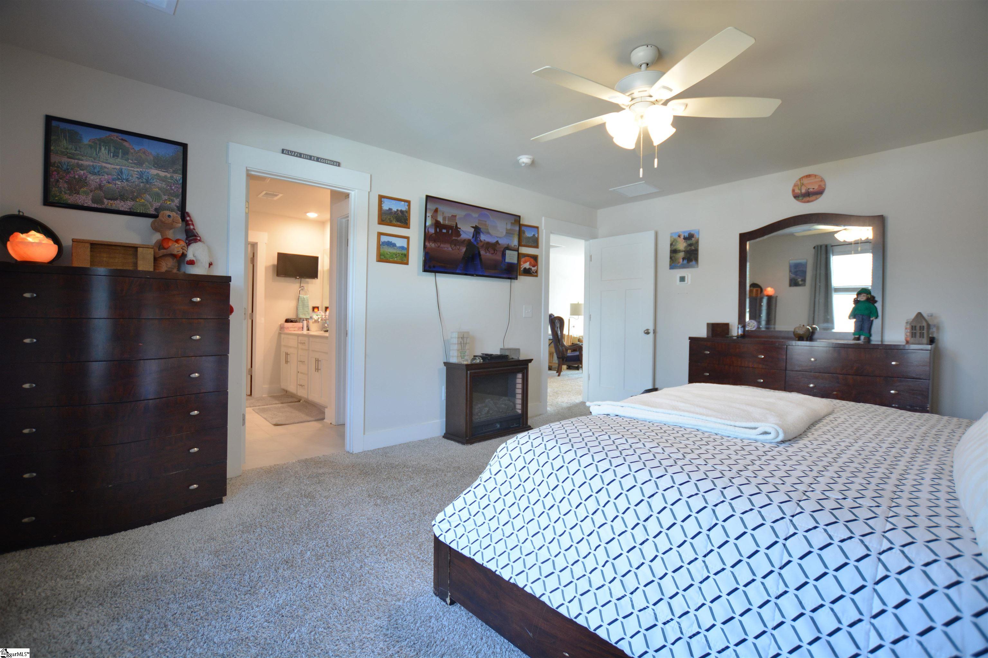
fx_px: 412
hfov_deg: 100.4
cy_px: 329
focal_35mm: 15
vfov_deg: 77.3
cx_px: 494
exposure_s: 1/50
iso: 400
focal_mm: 10
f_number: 3.5
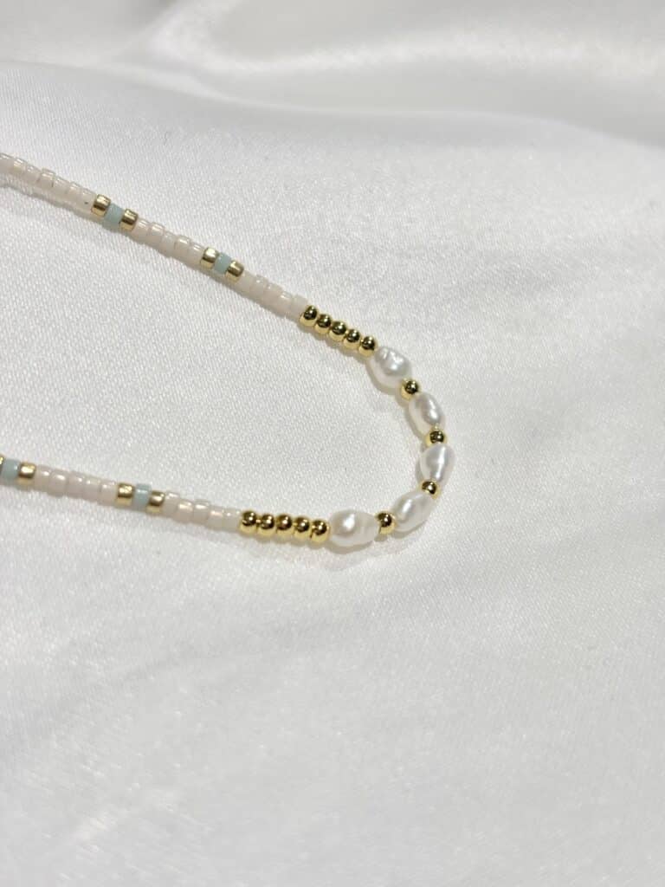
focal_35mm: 52
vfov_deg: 36.8
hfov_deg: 28.0
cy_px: 444
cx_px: 332
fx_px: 1332
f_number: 1.6
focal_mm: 5.96
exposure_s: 1/430
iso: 32
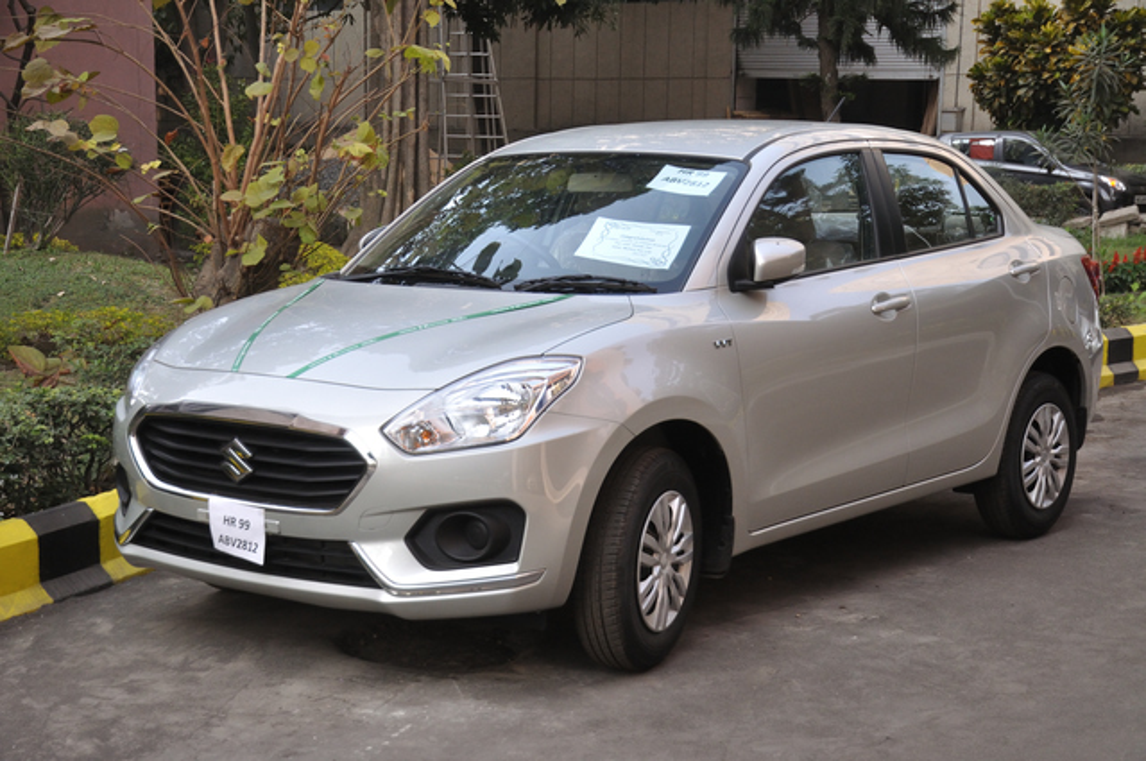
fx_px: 1908
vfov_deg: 22.6
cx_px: 573
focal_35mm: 60
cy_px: 380
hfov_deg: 33.4
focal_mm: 40
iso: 800
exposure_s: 1/800
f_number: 4.8
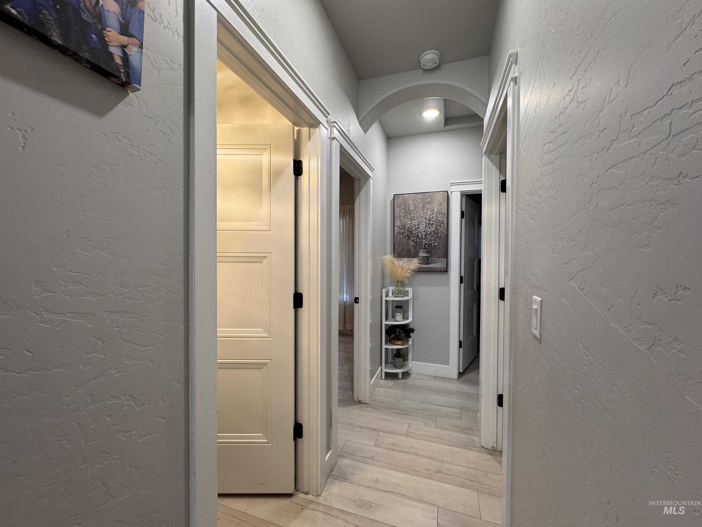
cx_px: 351
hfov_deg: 102.1
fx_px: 284
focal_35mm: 14
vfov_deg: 85.7
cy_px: 264
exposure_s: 1/120
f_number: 2.2
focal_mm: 2.22
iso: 200
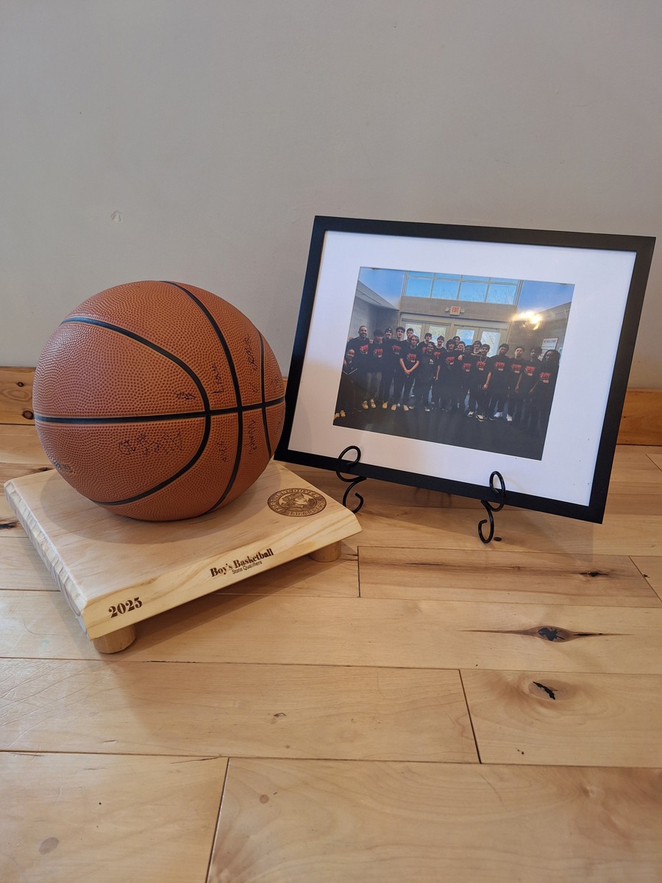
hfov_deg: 58.9
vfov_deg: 73.9
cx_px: 331
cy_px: 442
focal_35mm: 23
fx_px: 586
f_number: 1.8
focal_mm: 5.54
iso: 200
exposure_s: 1/40
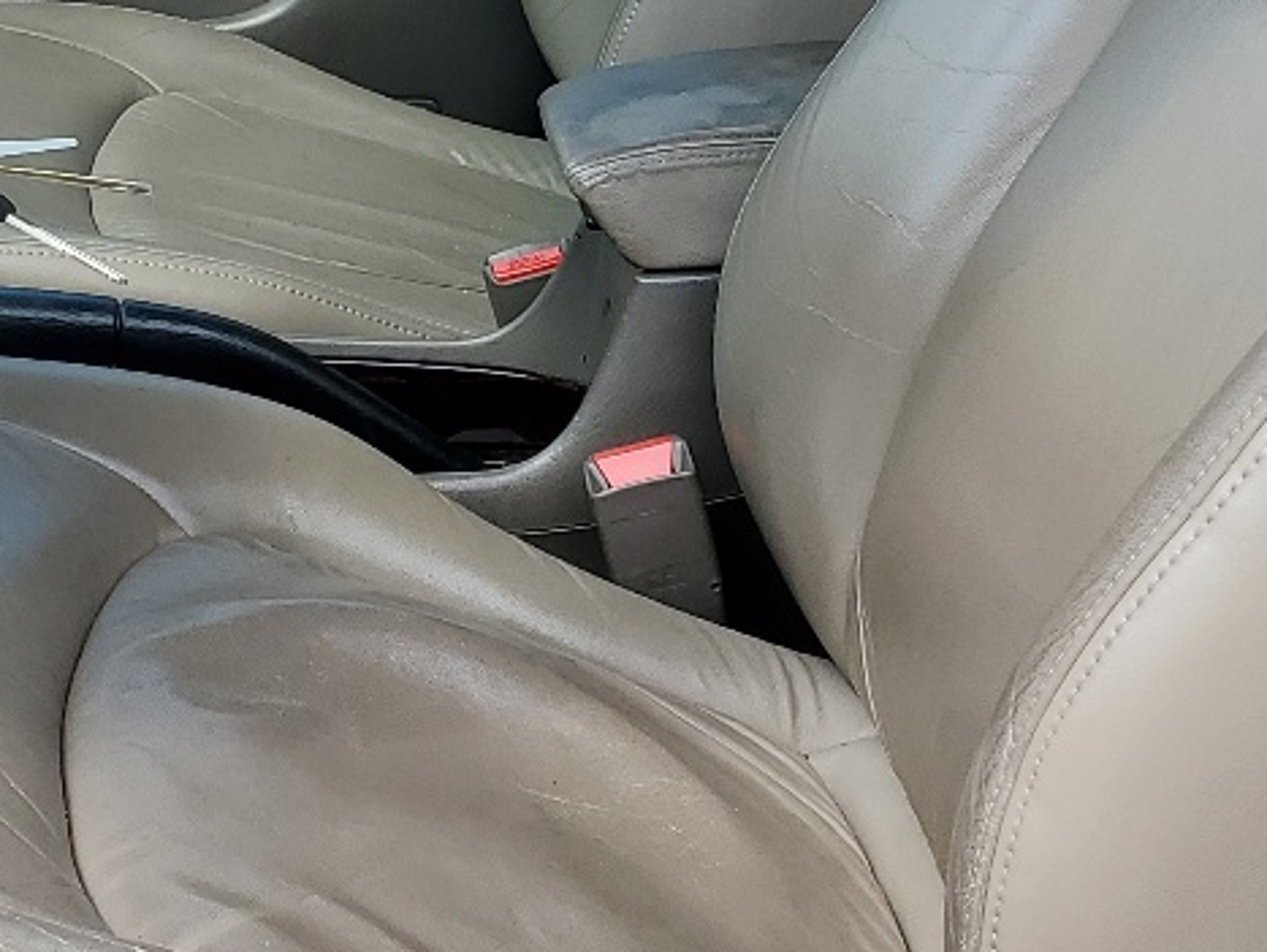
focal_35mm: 89
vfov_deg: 16.4
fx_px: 3260
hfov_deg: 21.7
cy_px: 100
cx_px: 244
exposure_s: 1/1429
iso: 50
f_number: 1.5
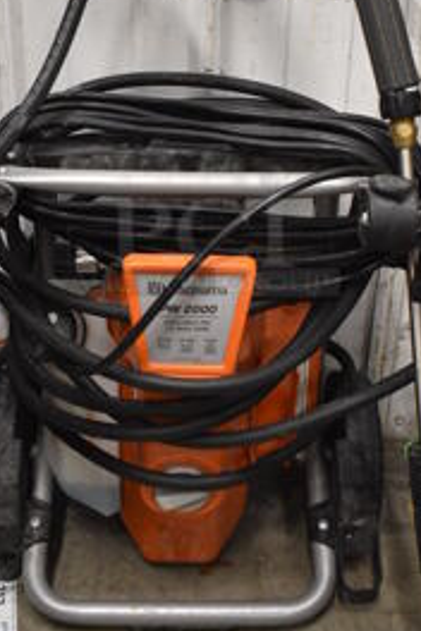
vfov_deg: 40.0
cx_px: 201
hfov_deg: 27.5
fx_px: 859
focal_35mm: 49
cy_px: 231
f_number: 3.5
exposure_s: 1/125
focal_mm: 18
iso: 2000
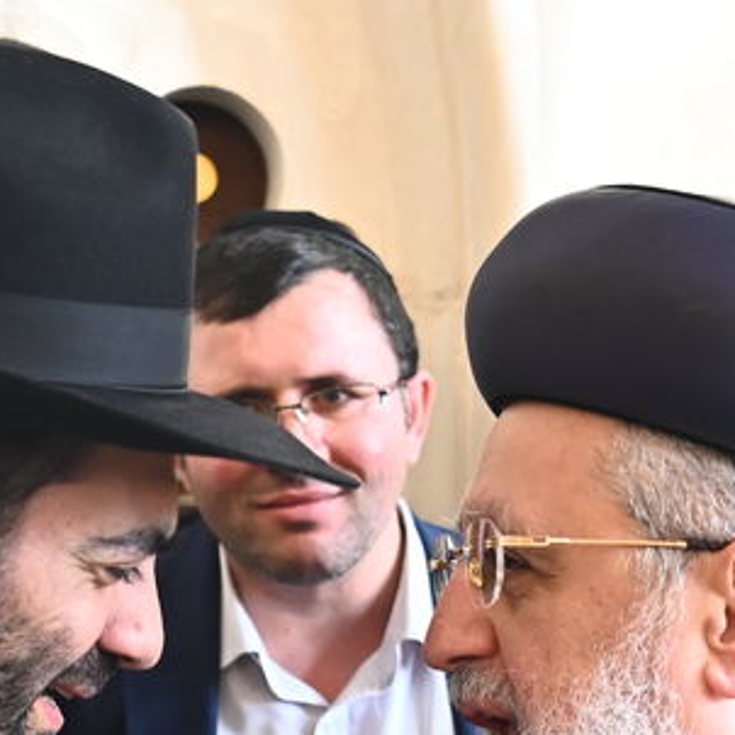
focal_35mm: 126
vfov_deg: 13.5
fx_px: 3027
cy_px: 865
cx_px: 287
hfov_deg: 13.8
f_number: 3.5
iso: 1250
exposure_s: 1/160
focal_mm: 32
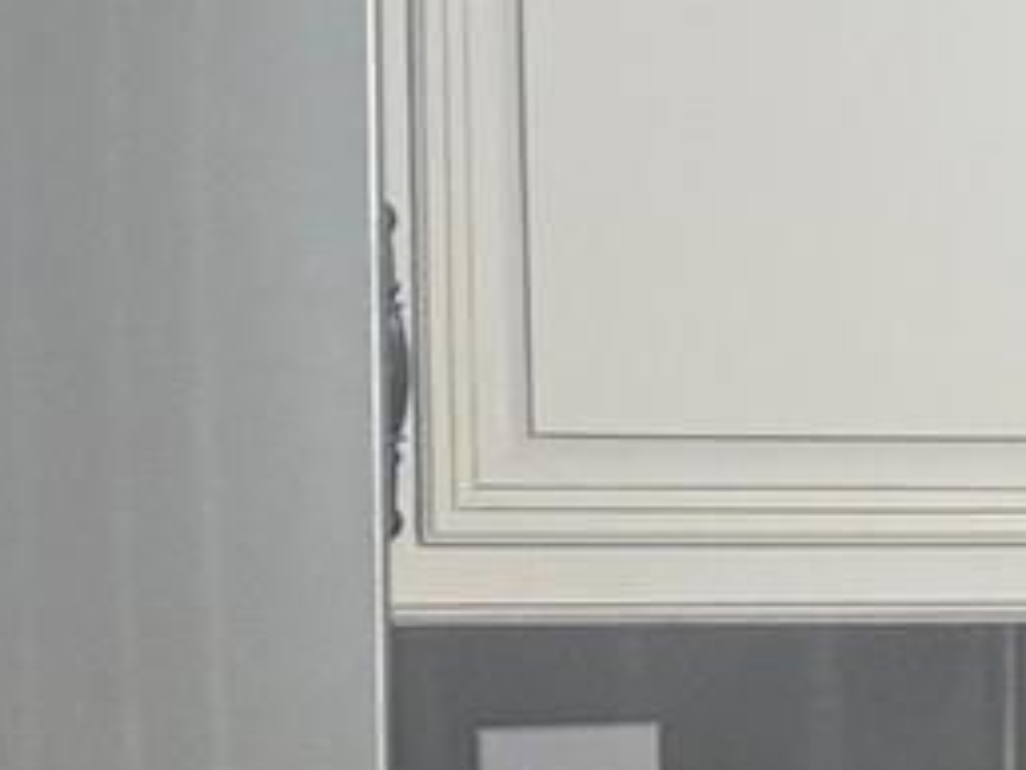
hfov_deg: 10.4
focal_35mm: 183
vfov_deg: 8.0
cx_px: 1641
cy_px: 1053
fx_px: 5427
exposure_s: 1/30
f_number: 1.8
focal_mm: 5.4
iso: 100
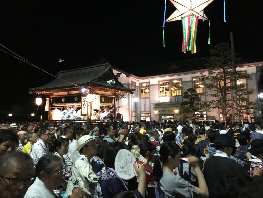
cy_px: 99
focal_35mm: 29
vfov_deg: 48.2
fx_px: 220
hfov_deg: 61.7
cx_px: 132
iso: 320
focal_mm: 4.15
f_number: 2.2
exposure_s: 1/15
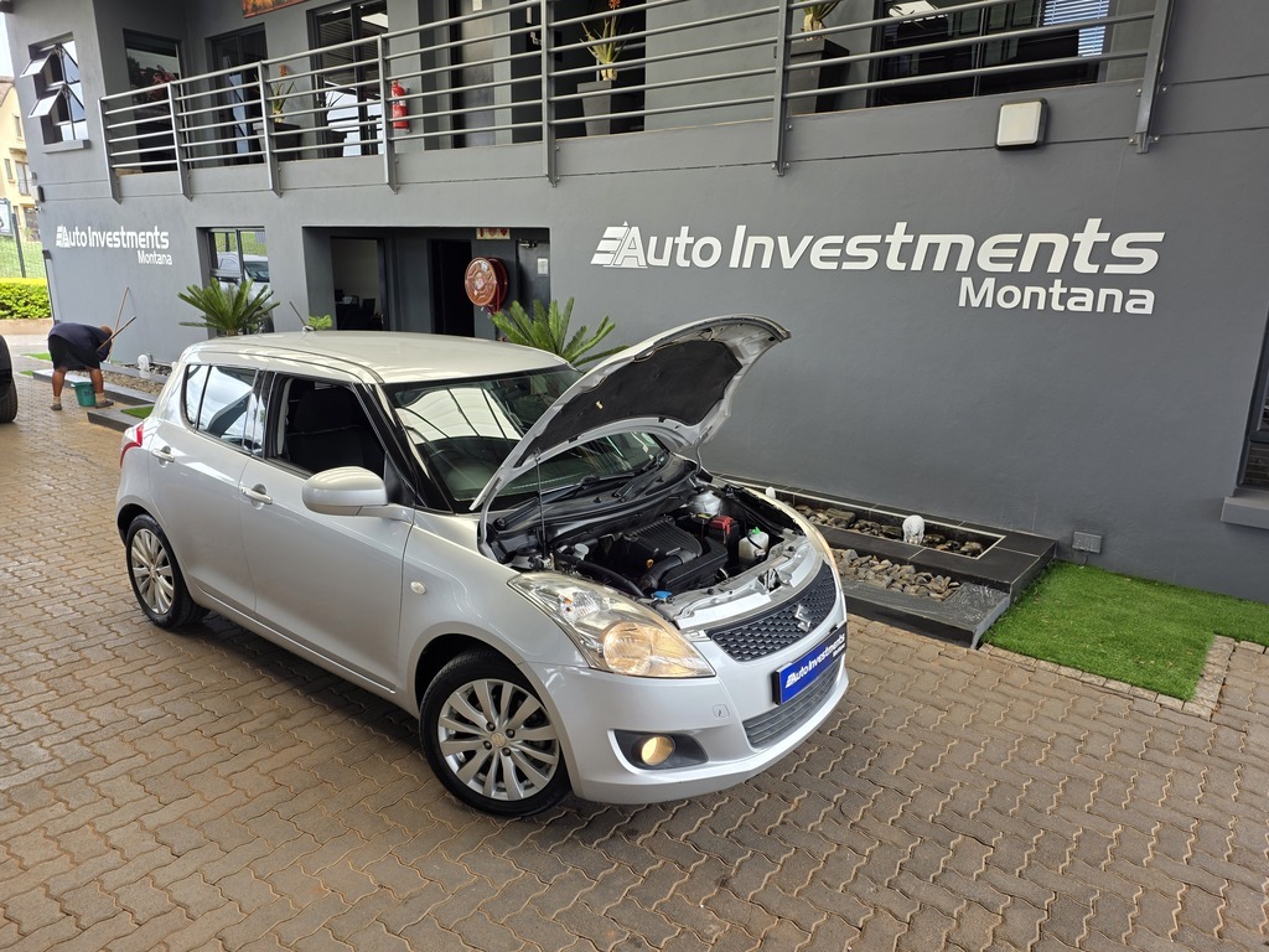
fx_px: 843
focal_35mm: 23
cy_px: 476
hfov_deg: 73.9
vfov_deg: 58.9
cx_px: 634
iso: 40
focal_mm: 6.25
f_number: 1.7
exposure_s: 1/180
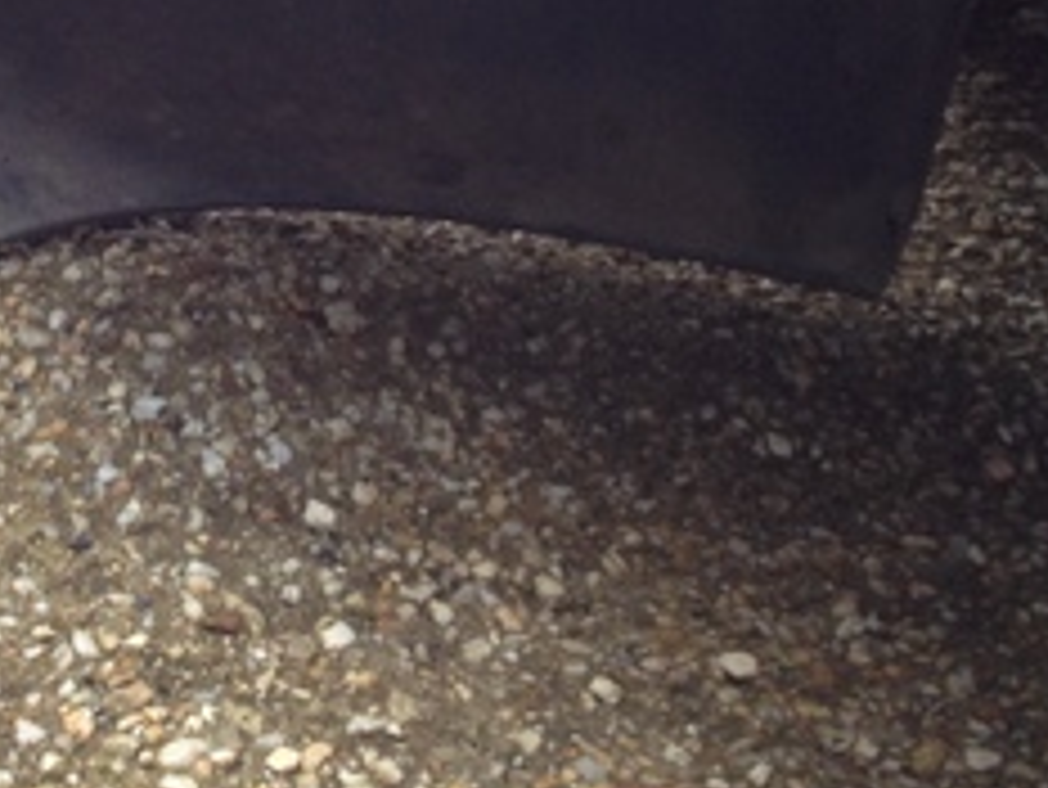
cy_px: -198
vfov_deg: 14.8
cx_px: 90
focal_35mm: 96
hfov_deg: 20.0
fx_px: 2908
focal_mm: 4.28
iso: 50
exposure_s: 1/60
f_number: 2.4
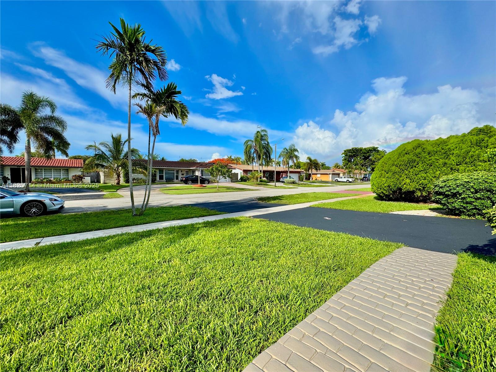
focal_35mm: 14
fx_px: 201
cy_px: 186
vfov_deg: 85.7
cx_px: 248
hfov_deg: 102.1
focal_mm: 2.22
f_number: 2.2
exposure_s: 1/2494
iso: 40
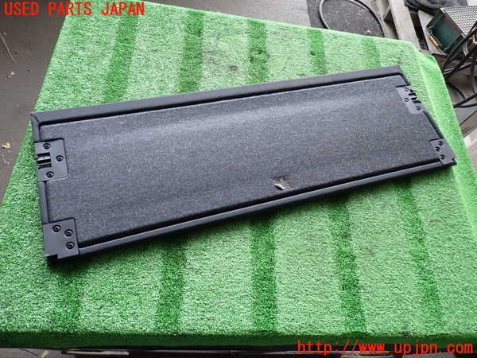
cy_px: 179
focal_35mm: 25
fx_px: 344
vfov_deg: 54.9
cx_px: 238
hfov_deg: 69.4
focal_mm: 4.5
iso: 125
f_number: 2
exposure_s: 1/60
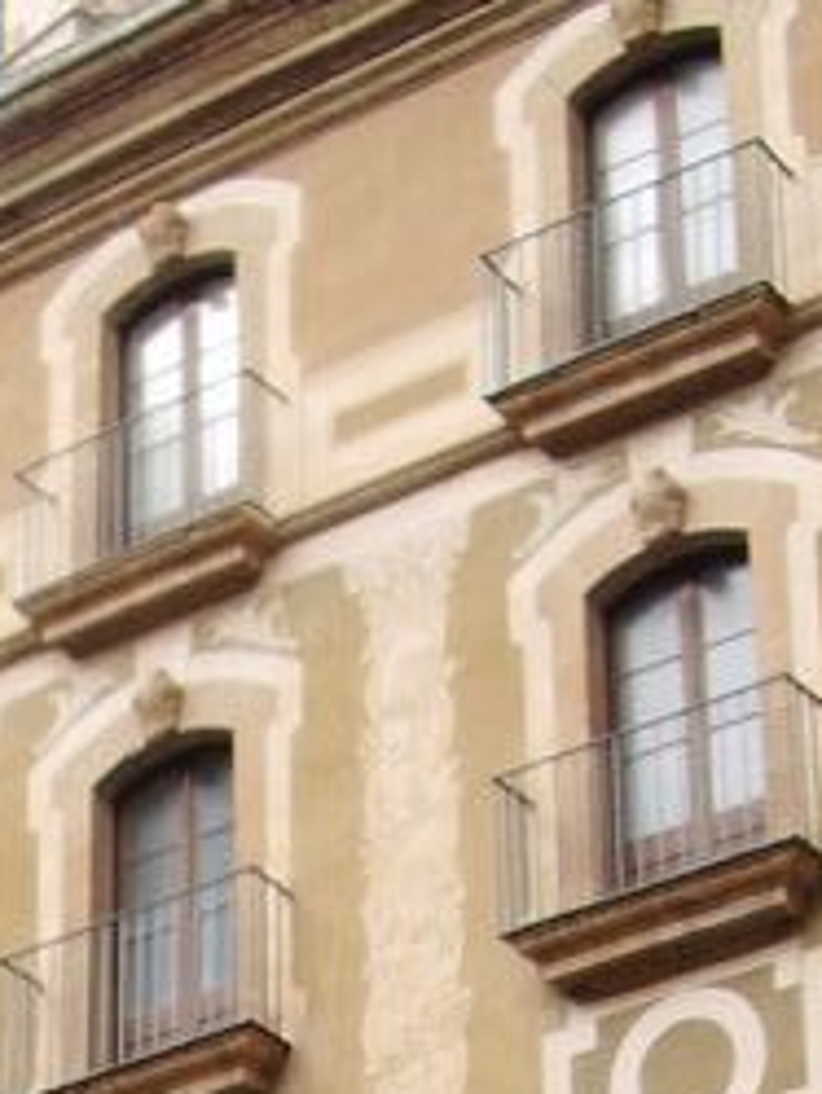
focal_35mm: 144
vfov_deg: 12.6
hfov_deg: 10.2
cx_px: -22
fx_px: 4555
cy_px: 1894
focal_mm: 5.8
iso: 50
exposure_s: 1/160
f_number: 2.6
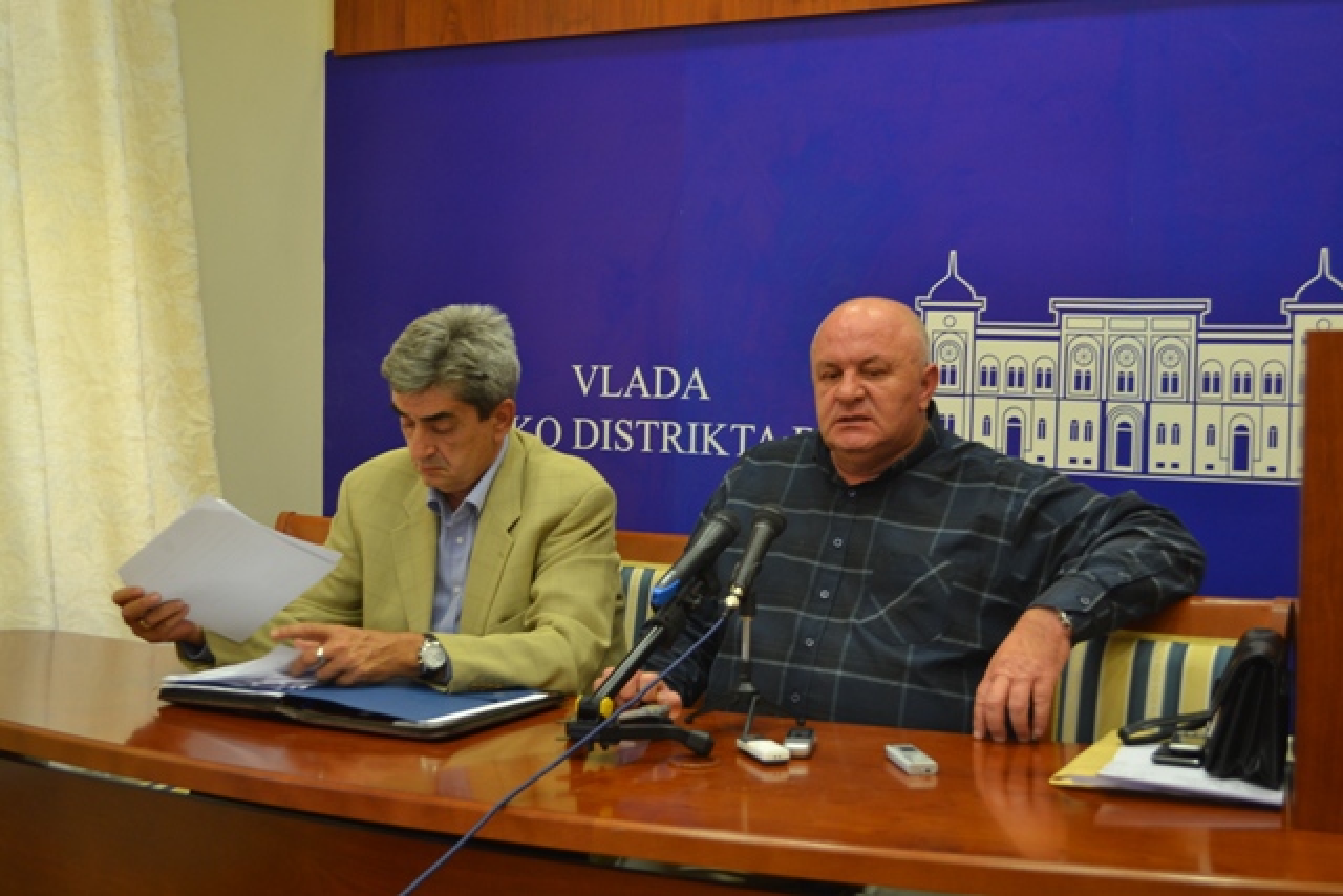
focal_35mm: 48
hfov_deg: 41.1
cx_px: 672
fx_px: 1791
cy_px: 448
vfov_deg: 28.1
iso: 400
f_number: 4.8
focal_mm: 32
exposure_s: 1/25
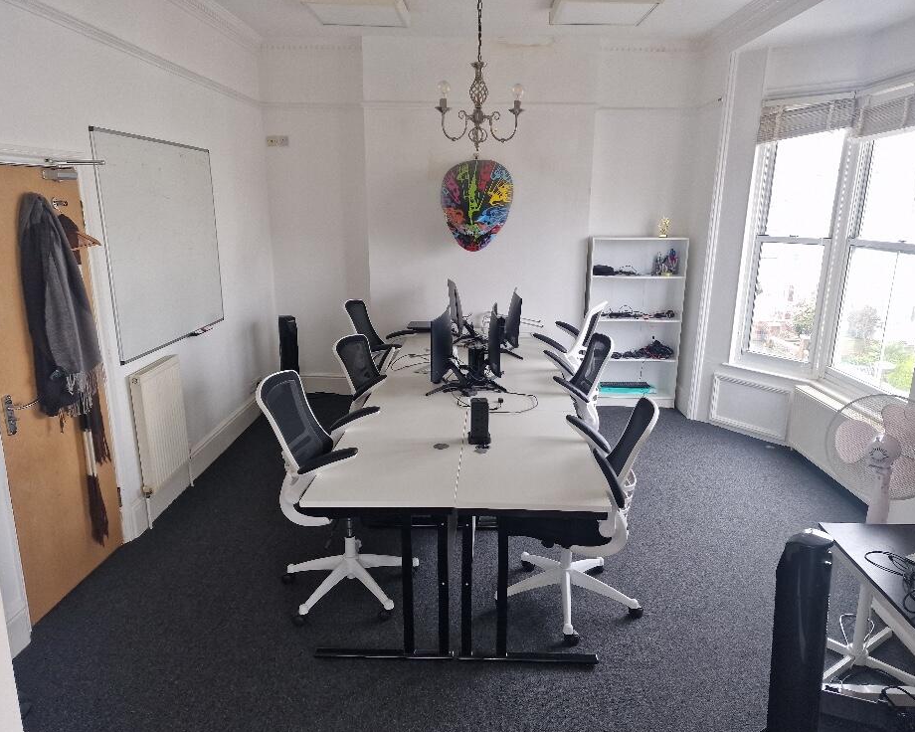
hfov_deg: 68.1
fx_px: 677
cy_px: 378
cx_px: 474
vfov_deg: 56.8
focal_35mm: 25
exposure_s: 1/100
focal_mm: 6.4
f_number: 1.8
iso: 125
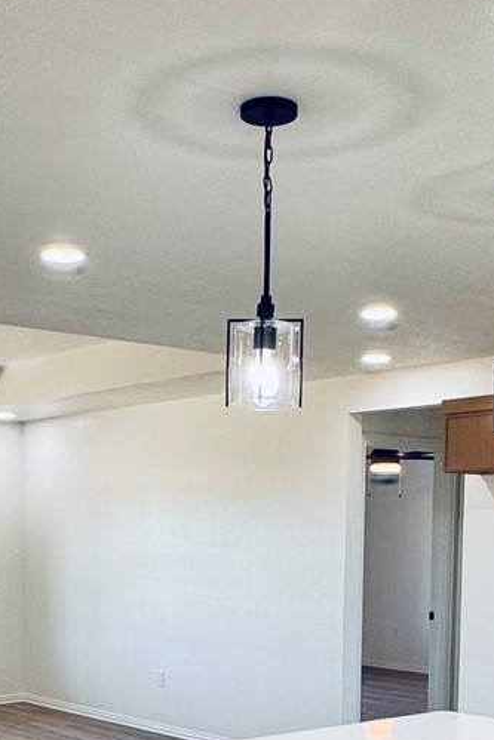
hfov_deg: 24.1
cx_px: 184
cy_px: 642
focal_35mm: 56
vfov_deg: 34.0
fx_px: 1152
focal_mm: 2.22
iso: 100
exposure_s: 1/120
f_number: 2.2
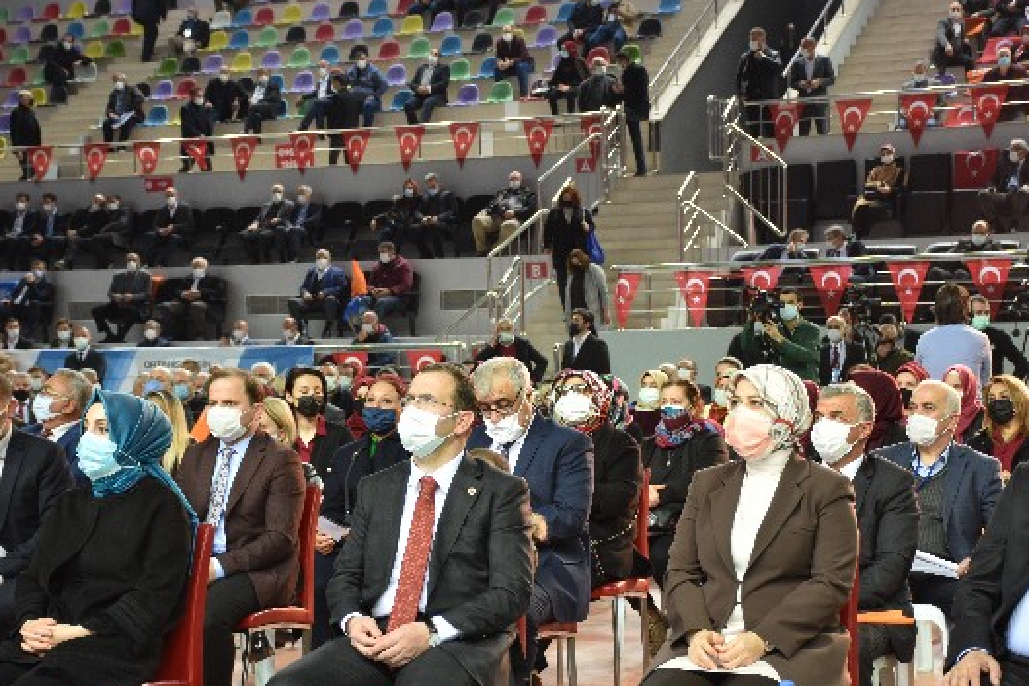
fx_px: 2286
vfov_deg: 17.1
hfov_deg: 25.4
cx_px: 557
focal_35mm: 80
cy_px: 367
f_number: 5
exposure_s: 1/100
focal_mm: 42
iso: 800
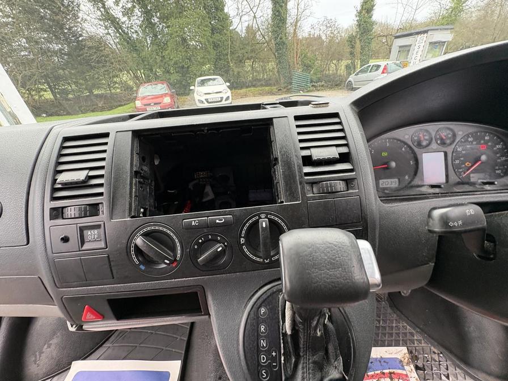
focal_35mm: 14
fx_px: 205
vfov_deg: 85.7
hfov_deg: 102.1
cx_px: 254
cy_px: 190
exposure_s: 1/64
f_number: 2.2
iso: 200
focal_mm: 2.22
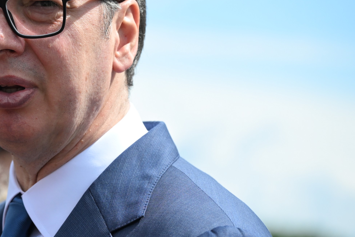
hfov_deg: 8.4
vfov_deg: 5.6
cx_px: 39
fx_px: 2416
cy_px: 69
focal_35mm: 245
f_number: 4
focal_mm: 120
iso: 640
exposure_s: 1/5000
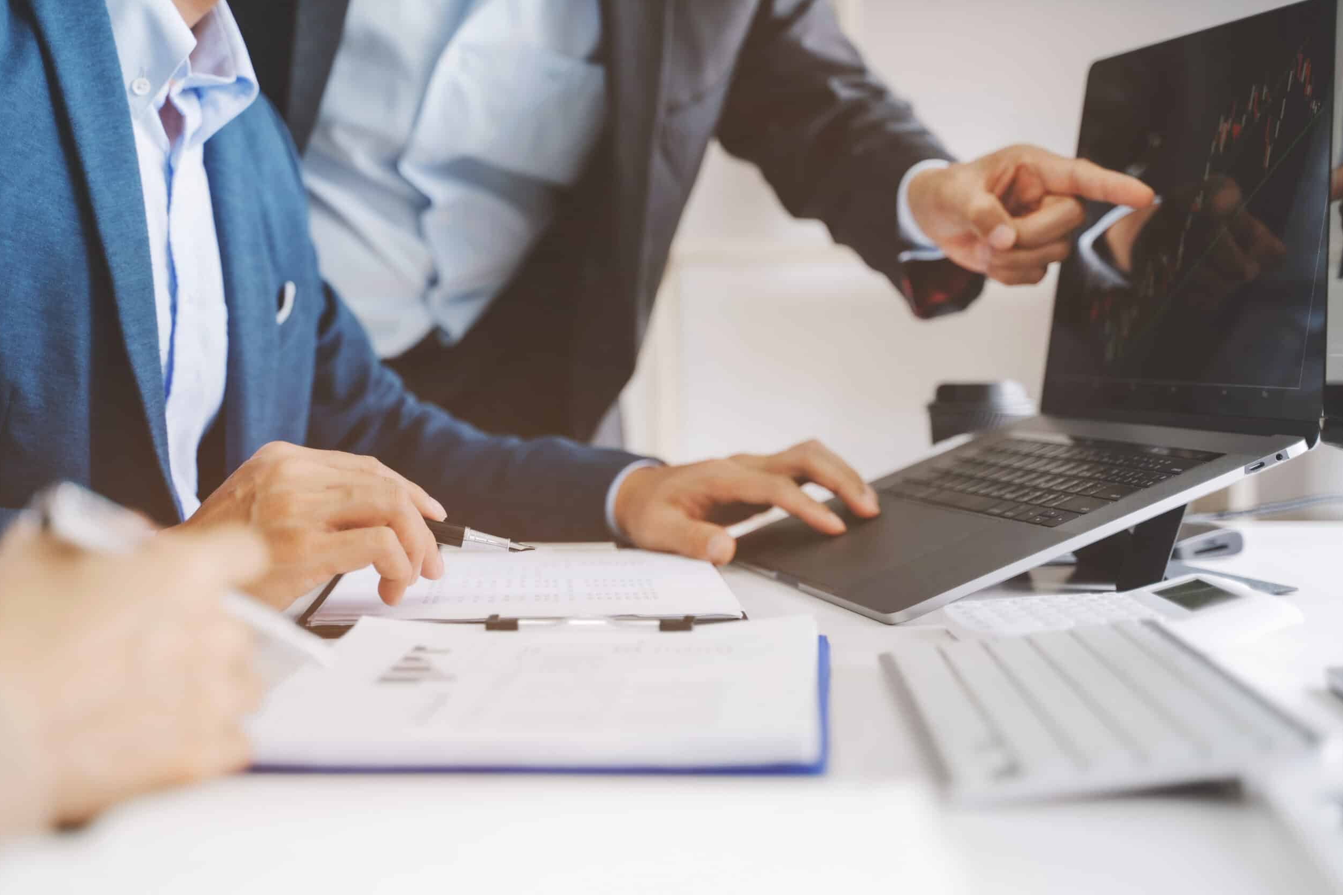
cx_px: 663
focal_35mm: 58
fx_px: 2163
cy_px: 445
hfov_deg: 34.5
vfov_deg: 23.4
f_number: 2.8
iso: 320
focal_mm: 57
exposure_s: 1/125
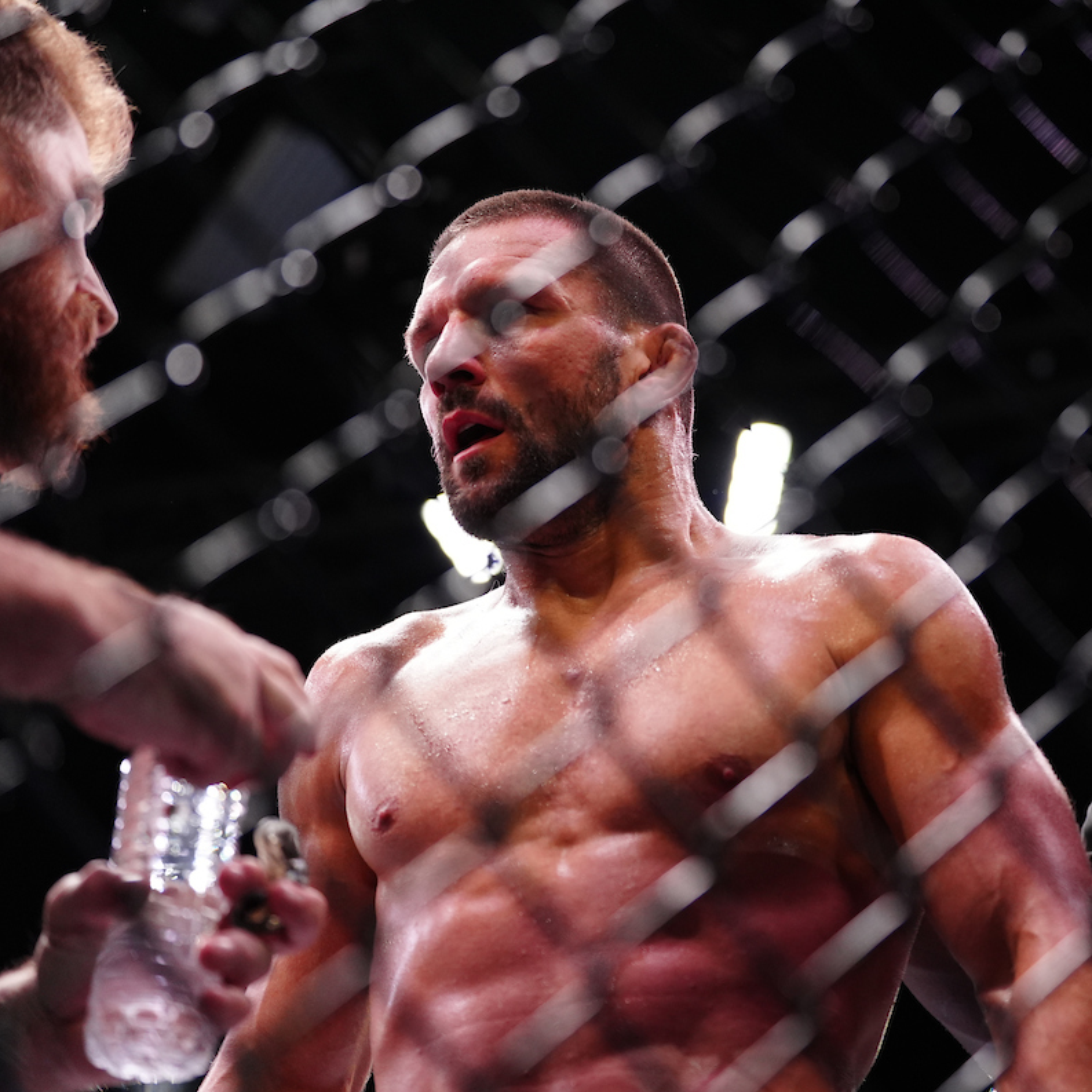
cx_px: 746
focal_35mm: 90
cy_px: 545
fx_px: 3212
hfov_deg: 19.2
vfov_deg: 19.3
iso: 2500
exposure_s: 1/640
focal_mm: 70
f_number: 2.8
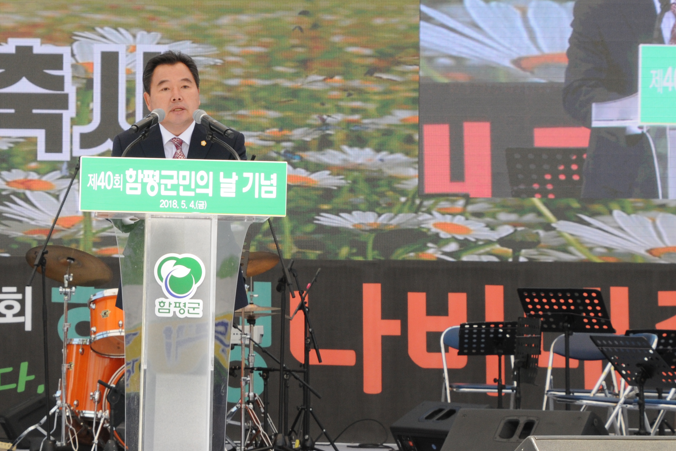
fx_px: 3715
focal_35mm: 198
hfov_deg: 10.4
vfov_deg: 6.9
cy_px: 168
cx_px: 175
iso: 400
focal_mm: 75
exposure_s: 1/320
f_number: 9
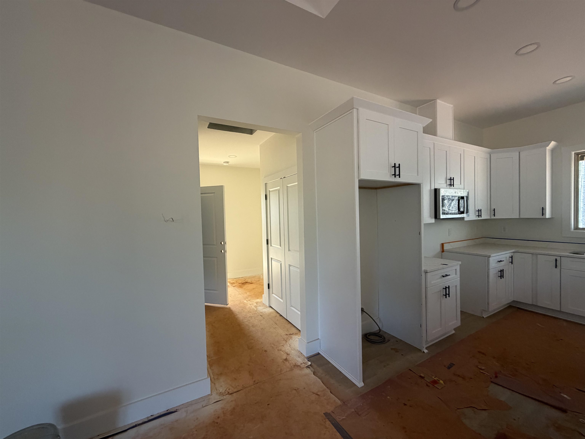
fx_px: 237
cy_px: 220
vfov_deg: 85.7
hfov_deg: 102.1
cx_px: 292
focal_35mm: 14
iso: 250
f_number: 2.2
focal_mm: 2.22
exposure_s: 1/121
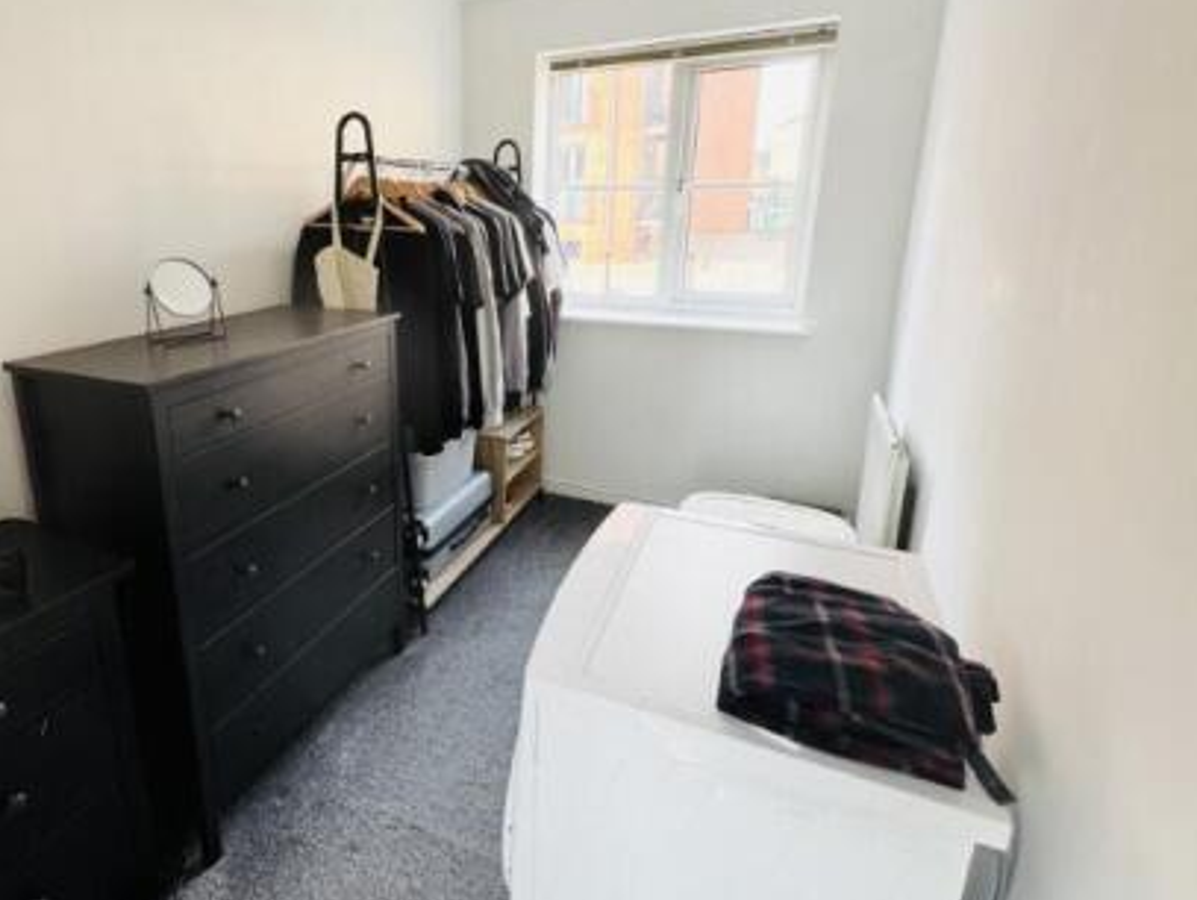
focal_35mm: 20
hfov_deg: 79.7
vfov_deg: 65.8
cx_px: 426
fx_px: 692
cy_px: 390
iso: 160
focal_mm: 2.22
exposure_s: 1/99
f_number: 2.2
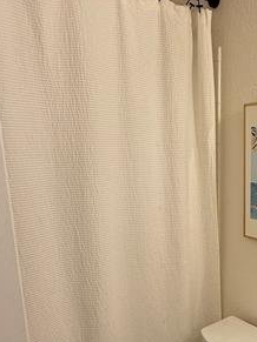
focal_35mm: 37
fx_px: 367
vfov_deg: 48.8
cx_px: 240
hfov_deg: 35.9
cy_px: 242
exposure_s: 1/120
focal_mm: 2.22
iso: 125
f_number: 2.2
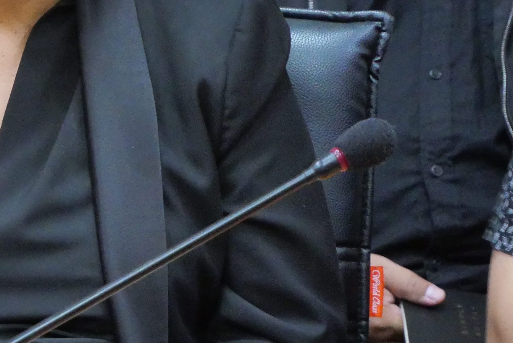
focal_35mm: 279
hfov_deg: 7.3
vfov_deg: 4.9
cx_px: -17
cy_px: 81
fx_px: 3978
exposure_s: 1/20
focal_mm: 49
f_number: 5.6
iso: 3200
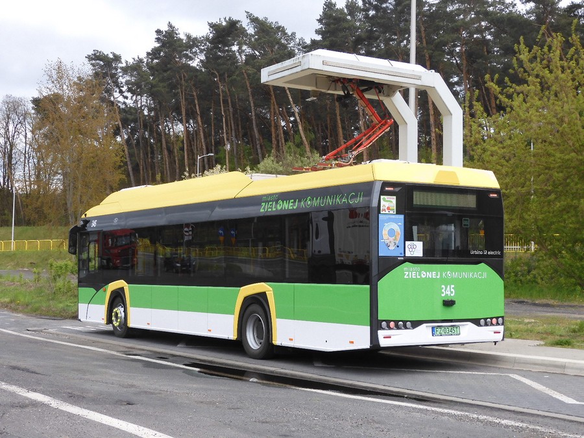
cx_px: 292
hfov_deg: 33.8
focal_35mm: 57
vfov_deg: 25.7
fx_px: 962
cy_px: 219
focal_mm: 10.2
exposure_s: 1/250
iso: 140
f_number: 4.5
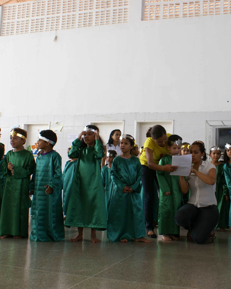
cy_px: 147
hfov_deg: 34.4
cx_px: 163
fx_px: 368
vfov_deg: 42.9
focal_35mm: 43
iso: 100
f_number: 7.1
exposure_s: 1/60
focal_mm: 20
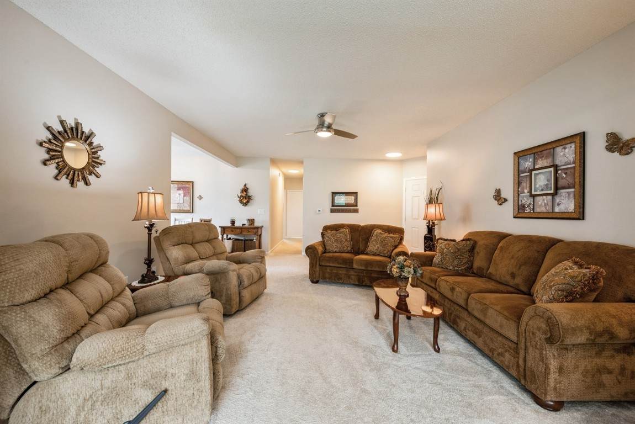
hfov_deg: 104.2
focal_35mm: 14
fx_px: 247
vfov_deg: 81.3
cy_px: 212
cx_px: 318
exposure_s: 1/2.5
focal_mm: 14
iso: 200
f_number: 8
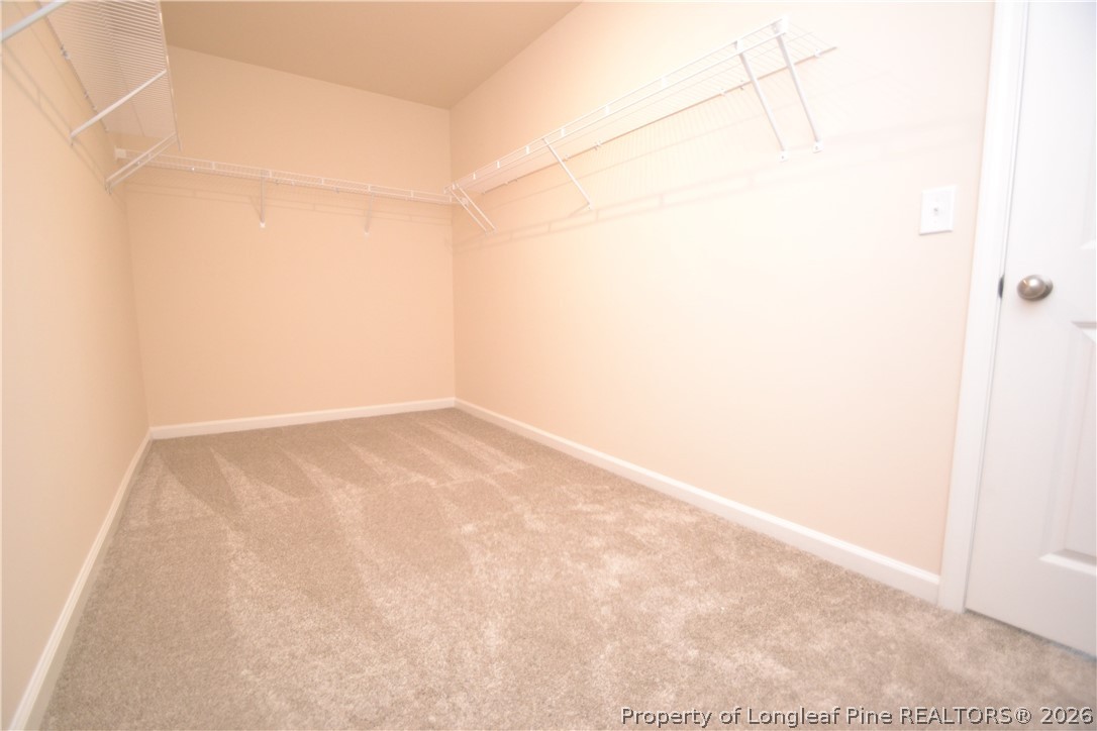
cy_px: 366
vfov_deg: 77.3
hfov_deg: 100.4
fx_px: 457
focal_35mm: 15
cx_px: 548
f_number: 3.5
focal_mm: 10
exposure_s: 1/60
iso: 1600
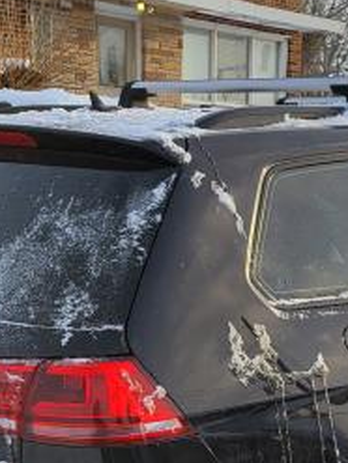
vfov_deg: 28.2
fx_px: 898
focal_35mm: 67
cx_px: 279
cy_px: 388
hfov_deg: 21.7
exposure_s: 1/616
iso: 40
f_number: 1.8
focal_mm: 5.4
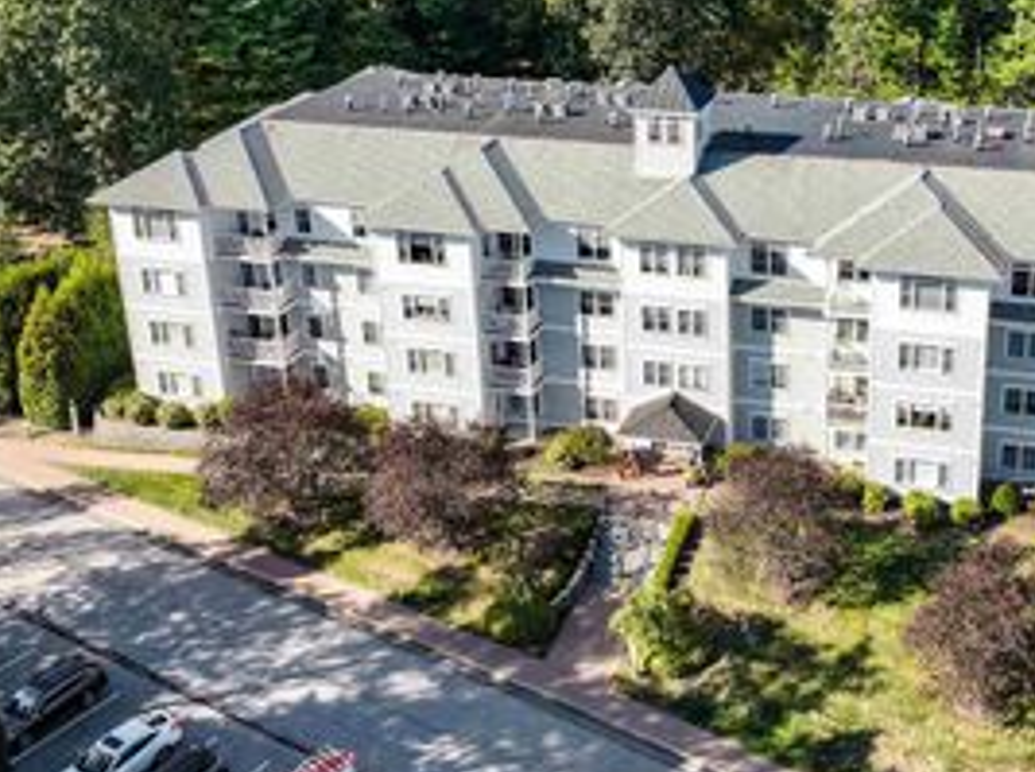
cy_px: 213
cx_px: 768
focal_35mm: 45
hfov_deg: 41.0
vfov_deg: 31.6
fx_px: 1342
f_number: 2.8
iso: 140
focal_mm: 12.29
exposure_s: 1/1250
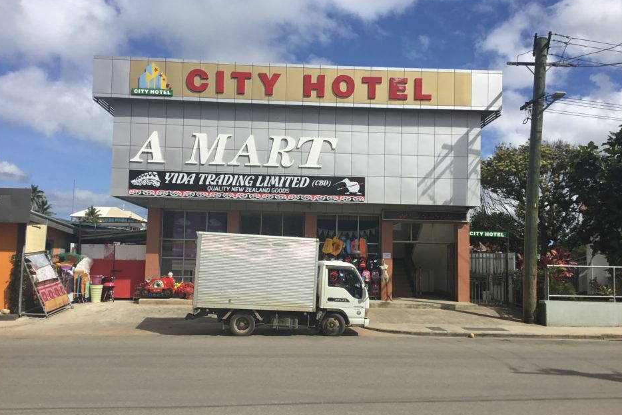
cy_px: 220
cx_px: 310
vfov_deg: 40.0
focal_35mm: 33
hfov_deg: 57.2
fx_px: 570
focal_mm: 3.3
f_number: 2.4
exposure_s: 1/2469
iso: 25
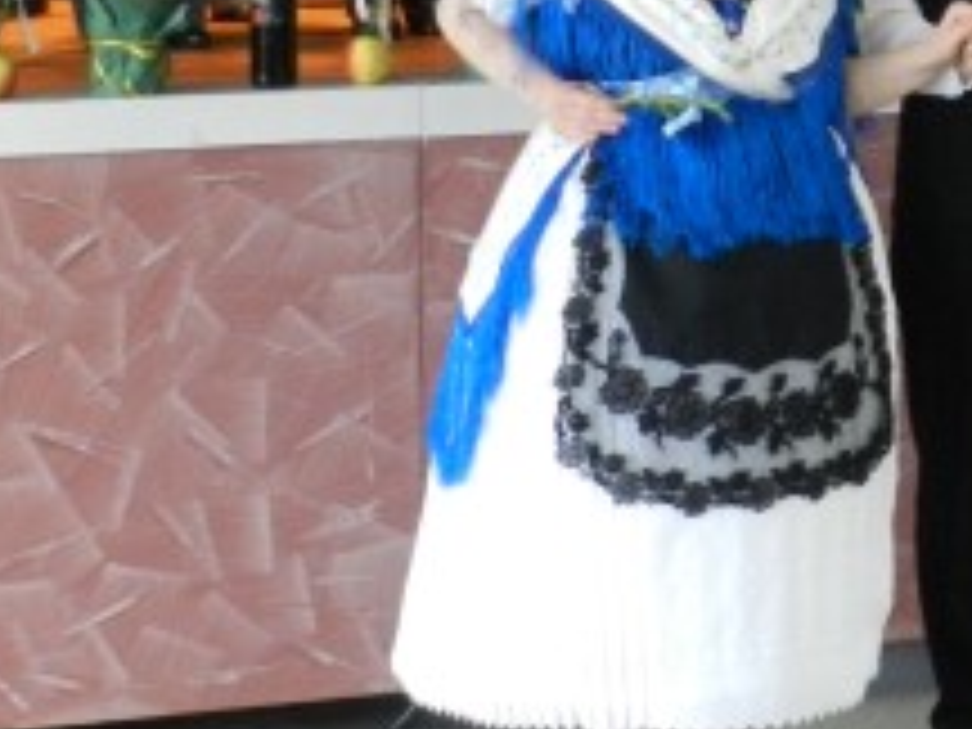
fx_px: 3819
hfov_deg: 13.9
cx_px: 1274
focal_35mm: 136
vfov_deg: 10.6
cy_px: -234
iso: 800
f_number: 4.2
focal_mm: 8.1
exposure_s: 1/50
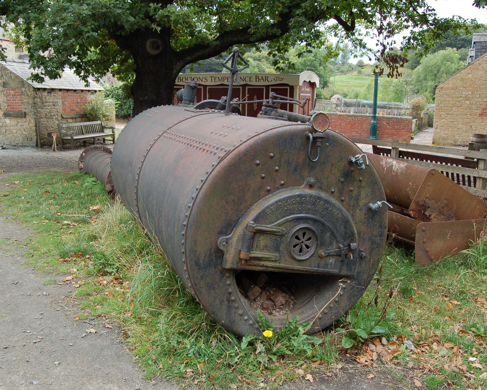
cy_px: 197
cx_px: 230
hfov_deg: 53.4
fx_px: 484
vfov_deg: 43.8
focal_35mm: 34
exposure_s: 1/125
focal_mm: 19
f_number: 5.6
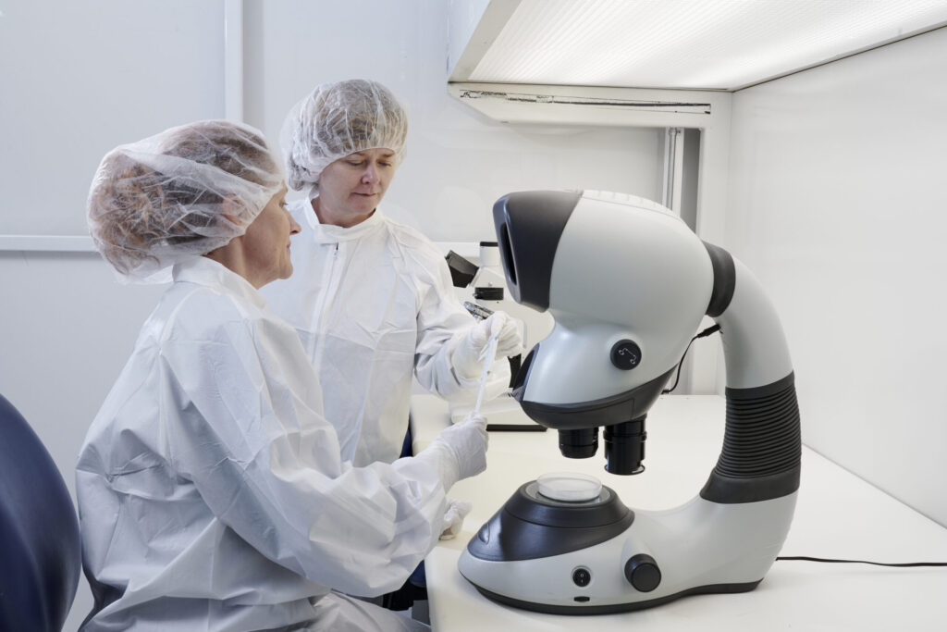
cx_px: 474
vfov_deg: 37.9
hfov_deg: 54.4
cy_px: 316
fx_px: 921
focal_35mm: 35
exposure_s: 1/13
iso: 320
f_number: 16
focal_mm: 35
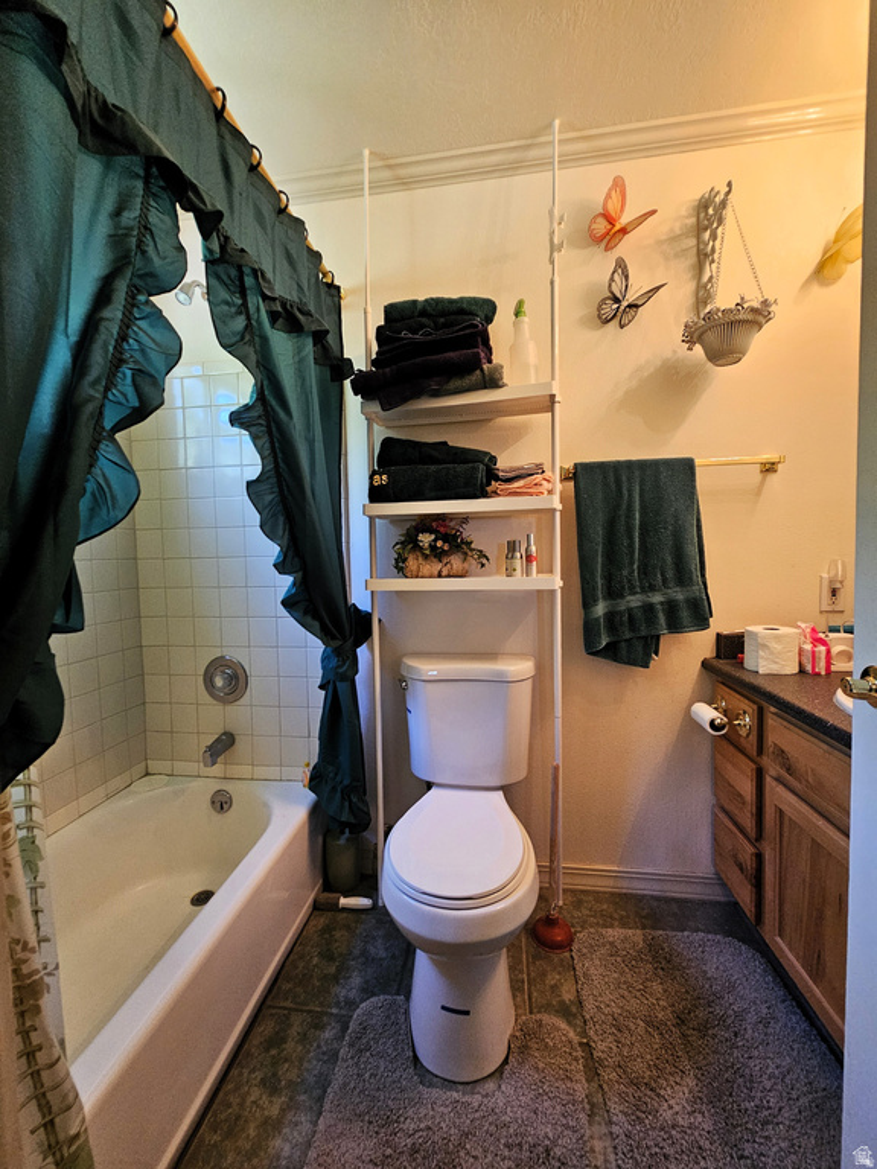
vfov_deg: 106.2
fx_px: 439
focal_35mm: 13
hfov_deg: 89.9
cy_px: 584
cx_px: 438
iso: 400
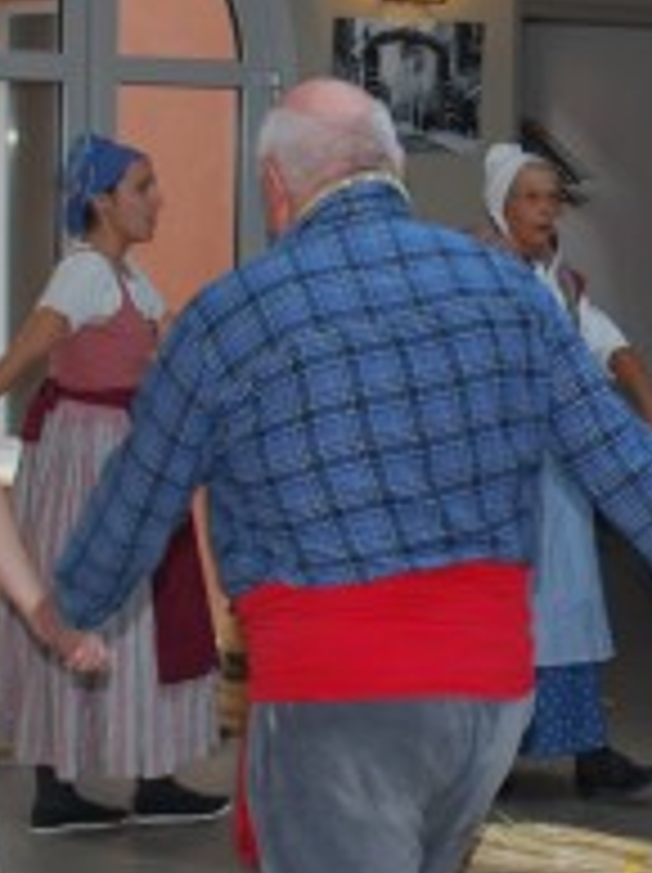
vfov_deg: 15.8
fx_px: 3121
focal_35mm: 124
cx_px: 661
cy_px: 227
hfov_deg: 11.8
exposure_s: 1/60
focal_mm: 26
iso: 220
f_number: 4.2
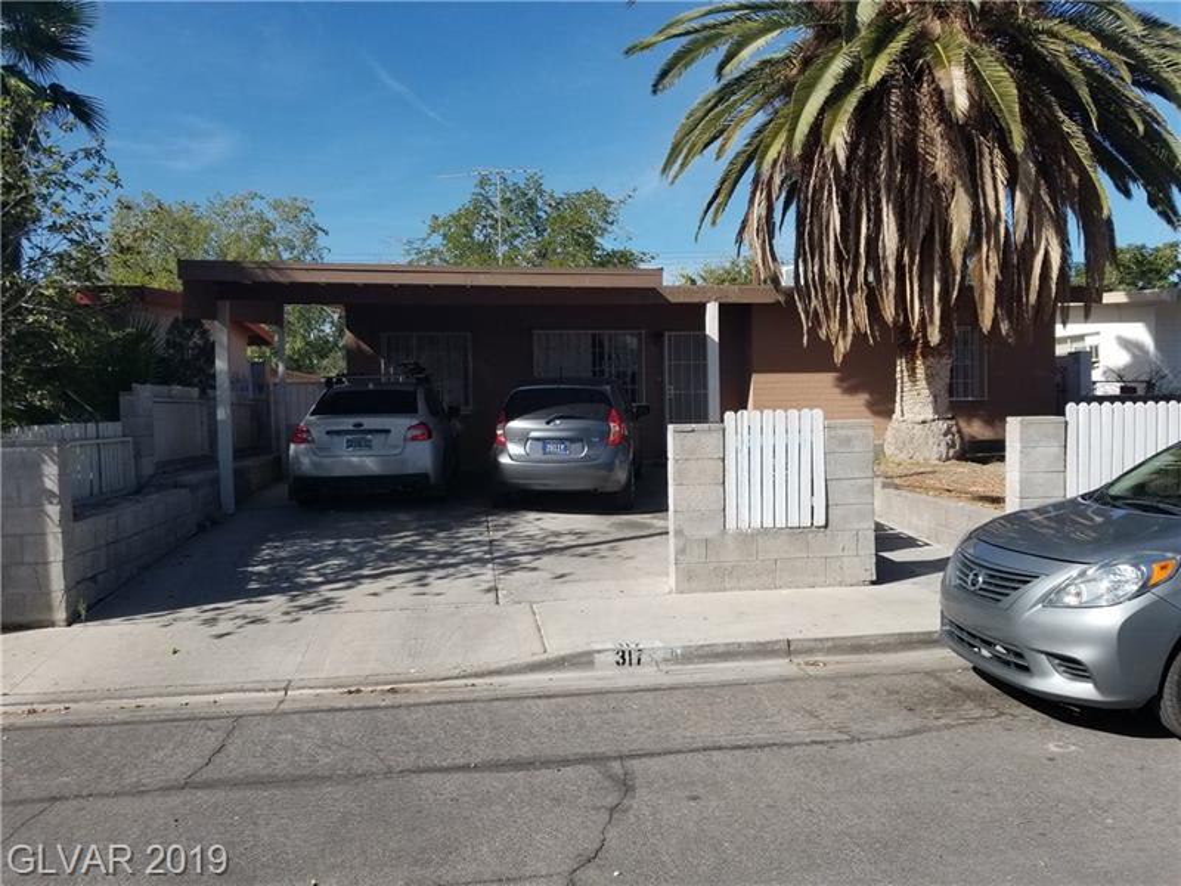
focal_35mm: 26
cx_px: 590
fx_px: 887
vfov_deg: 53.1
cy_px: 443
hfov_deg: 67.3
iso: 50
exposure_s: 1/2528
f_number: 1.7
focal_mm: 4.25
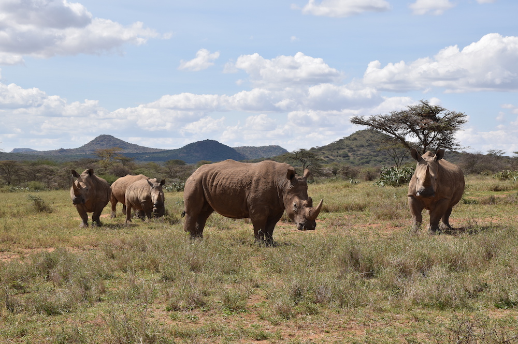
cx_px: 259
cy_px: 172
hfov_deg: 27.0
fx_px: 1078
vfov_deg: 18.2
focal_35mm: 75
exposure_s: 1/400
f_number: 10
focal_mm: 50
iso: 200
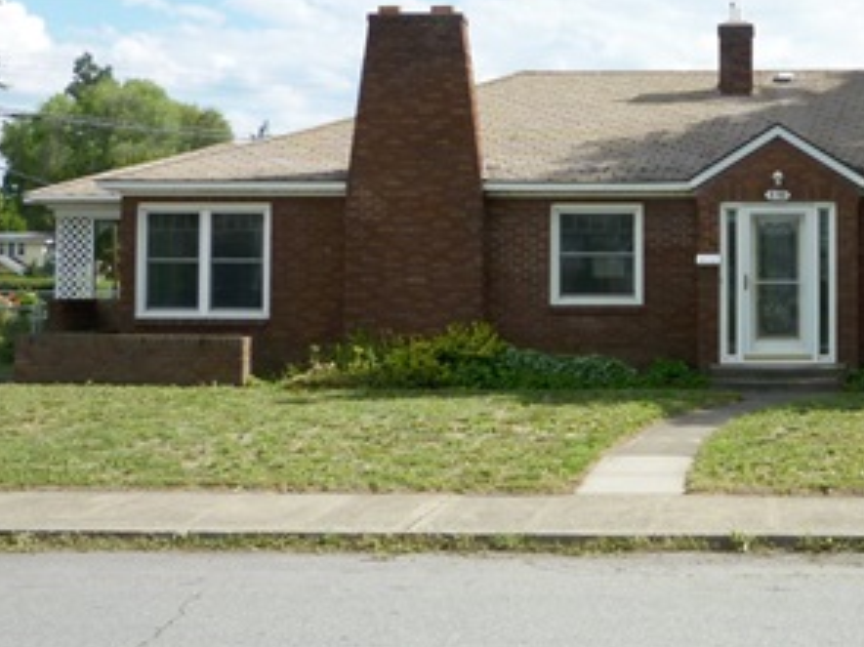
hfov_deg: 29.7
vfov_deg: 23.2
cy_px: 217
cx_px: 741
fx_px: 1572
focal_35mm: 63
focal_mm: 5.2
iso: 80
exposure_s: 1/500
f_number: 4
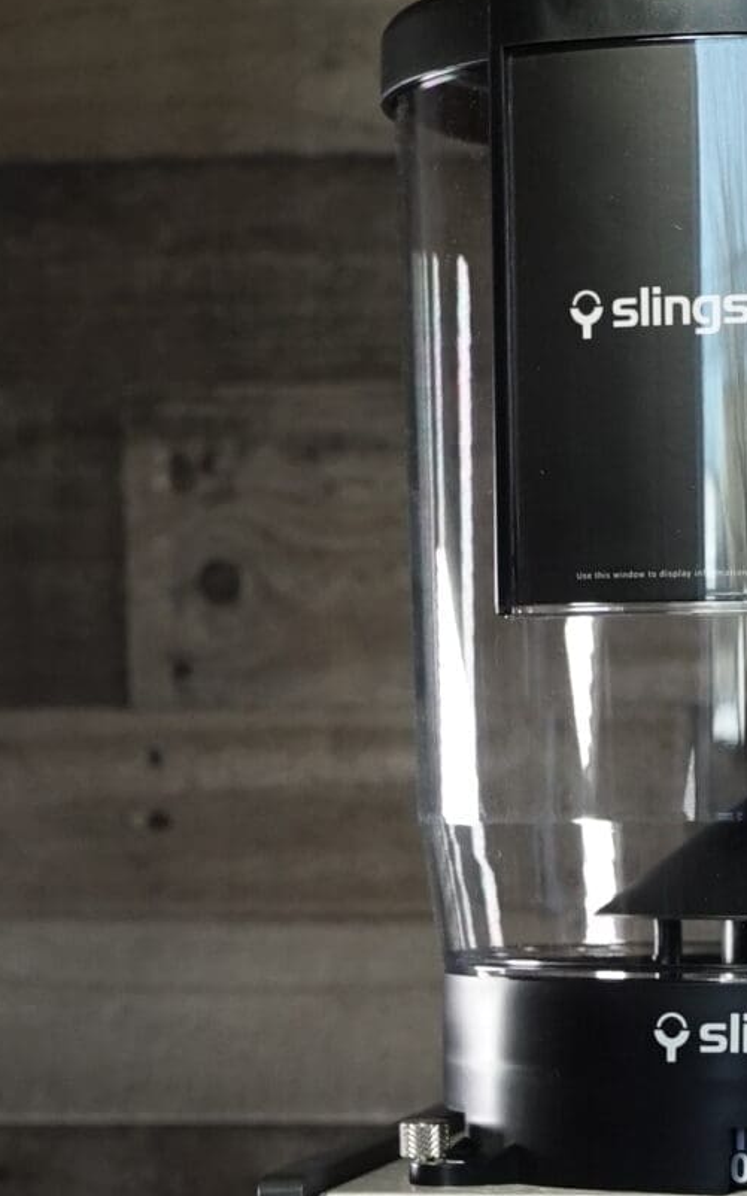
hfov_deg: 11.3
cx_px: 836
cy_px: 1435
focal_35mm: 114
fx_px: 3715
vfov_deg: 17.4
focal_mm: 35
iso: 1600
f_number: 8
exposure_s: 1/125
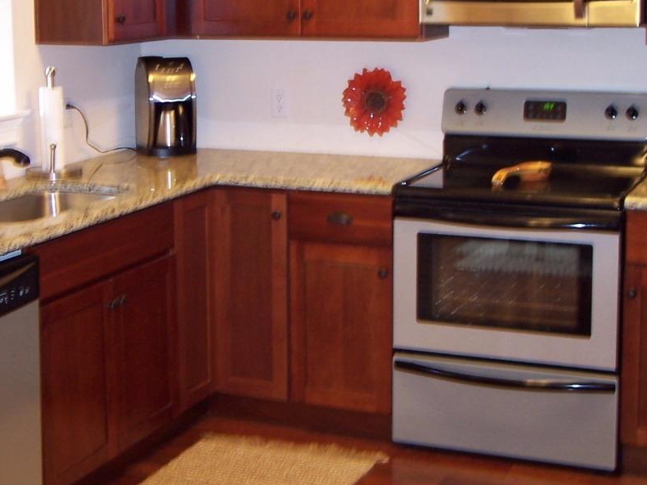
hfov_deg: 27.3
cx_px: 231
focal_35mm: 71
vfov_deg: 20.5
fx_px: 1327
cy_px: 112
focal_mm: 8
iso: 100
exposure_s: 1/4
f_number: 2.8
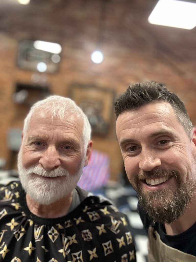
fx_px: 226
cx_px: 98
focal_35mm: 30
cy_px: 131
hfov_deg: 46.8
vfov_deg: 60.0
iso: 250
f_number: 1.9
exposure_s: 1/60
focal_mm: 2.69
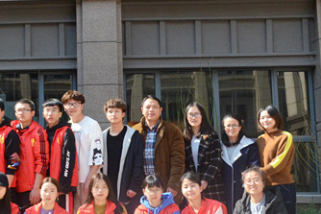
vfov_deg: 15.9
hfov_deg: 22.3
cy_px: 69
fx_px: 767
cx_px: -35
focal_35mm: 86
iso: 2000
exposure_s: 1/1000
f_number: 8
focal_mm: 24
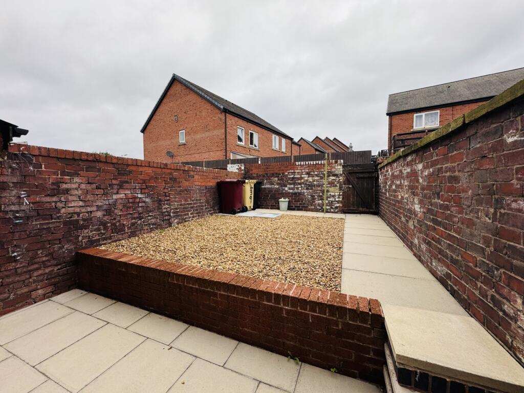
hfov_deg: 102.1
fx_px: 212
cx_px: 262
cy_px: 196
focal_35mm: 14
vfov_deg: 85.7
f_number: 2.2
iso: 40
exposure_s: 1/371
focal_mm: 2.22
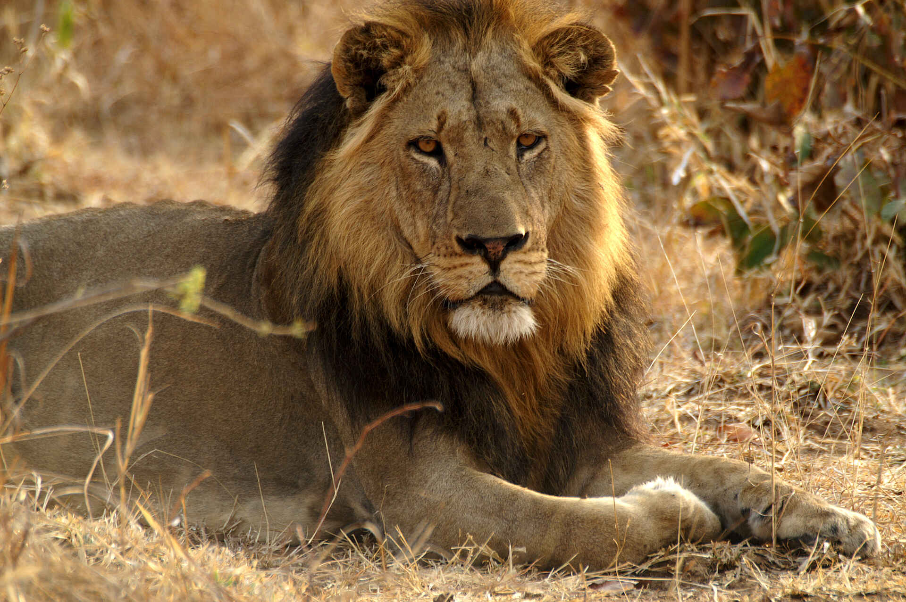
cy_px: 301
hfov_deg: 2.8
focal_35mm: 750
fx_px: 18860
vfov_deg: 1.8
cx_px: 453
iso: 125
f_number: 6.3
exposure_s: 1/125
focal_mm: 500
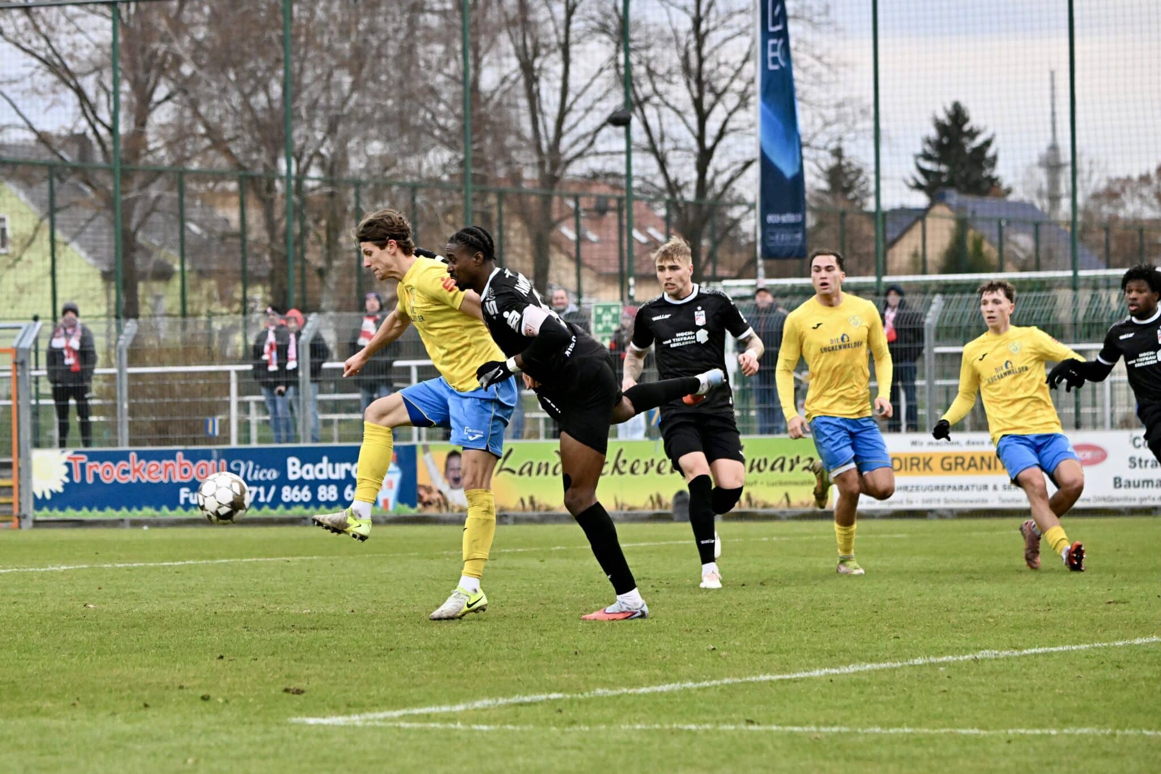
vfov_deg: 8.9
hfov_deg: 13.3
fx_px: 4998
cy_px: 387
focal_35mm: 155
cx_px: 580
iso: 8000
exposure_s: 1/1600
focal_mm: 155
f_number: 5
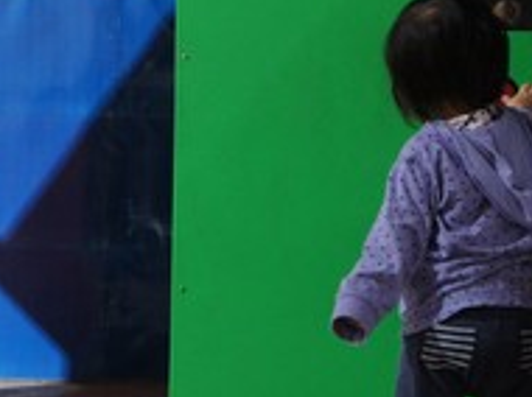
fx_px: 2564
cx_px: 512
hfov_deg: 11.7
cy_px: 120
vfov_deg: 8.9
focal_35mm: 167
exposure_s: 1/30
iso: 1600
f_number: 5.6
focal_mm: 55
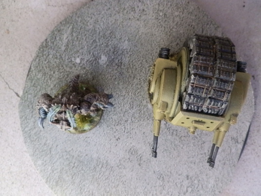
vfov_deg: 49.7
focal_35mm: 28
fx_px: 211
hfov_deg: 63.4
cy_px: 98
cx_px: 130
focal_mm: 5
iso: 400
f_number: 3.1
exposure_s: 1/80
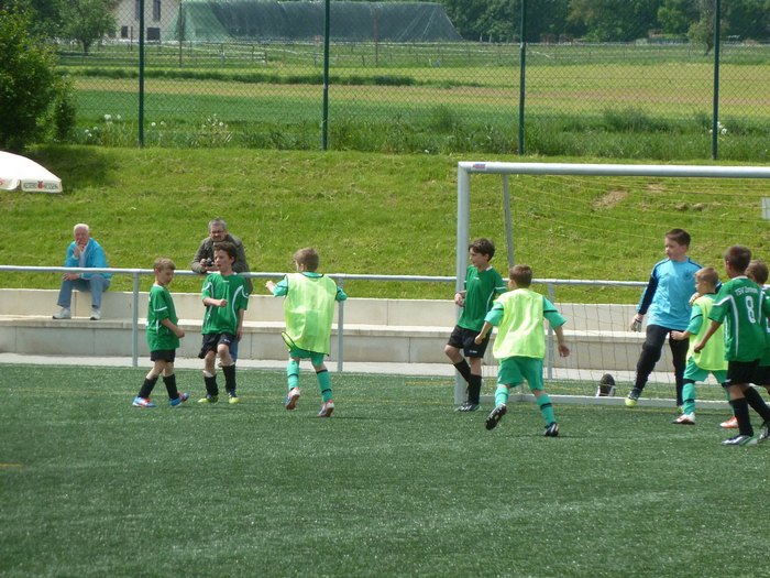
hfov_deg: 6.6
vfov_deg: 5.0
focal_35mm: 300
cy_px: 289
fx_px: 6673
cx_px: 385
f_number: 4.9
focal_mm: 49.2
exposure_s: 1/1000
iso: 250
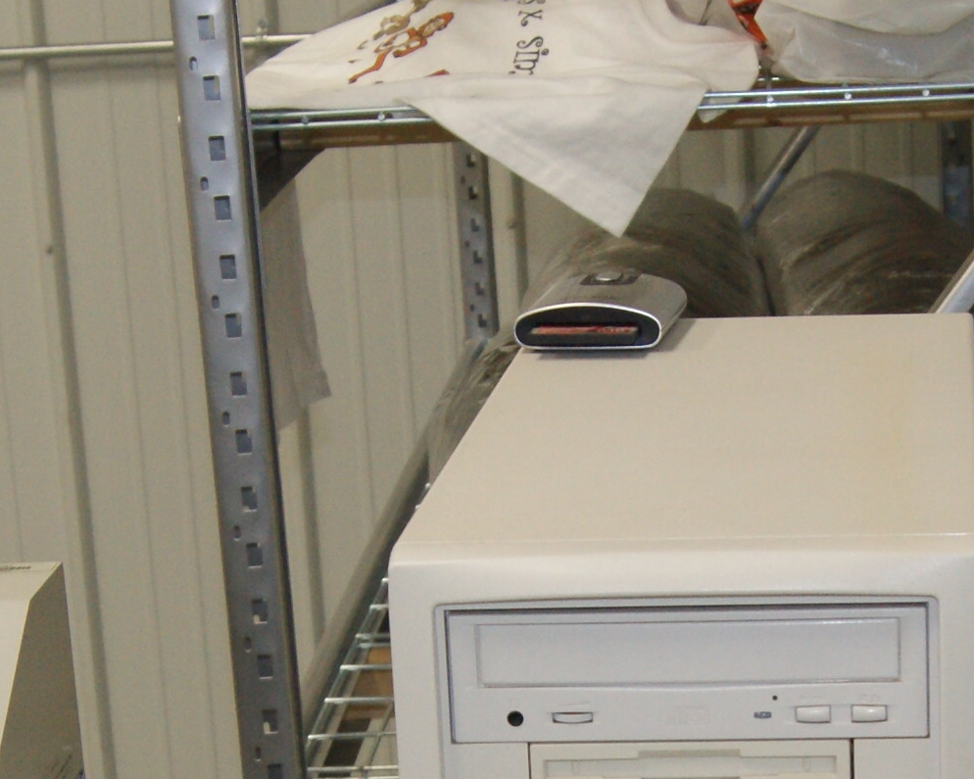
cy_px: 875
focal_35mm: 117
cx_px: 648
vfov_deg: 12.9
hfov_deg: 16.4
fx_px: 3372
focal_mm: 18
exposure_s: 1/80
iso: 400
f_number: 5.6
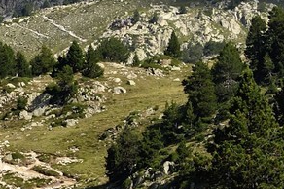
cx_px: -414
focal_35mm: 285
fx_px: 2246
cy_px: 113
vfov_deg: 4.8
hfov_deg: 6.8
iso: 200
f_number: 11
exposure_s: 1/320
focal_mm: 52
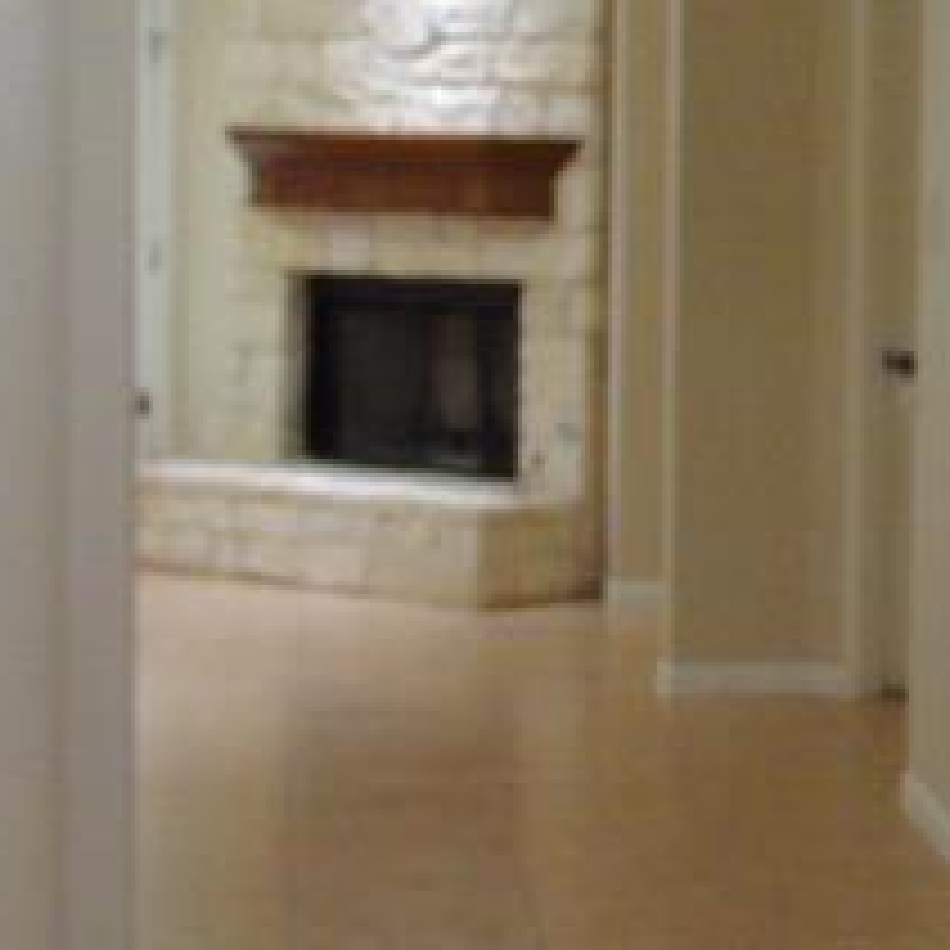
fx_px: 3322
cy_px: 459
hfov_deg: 15.6
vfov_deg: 16.3
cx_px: 1198
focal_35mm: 107
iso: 250
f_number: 3
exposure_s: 1/30
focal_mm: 4.5
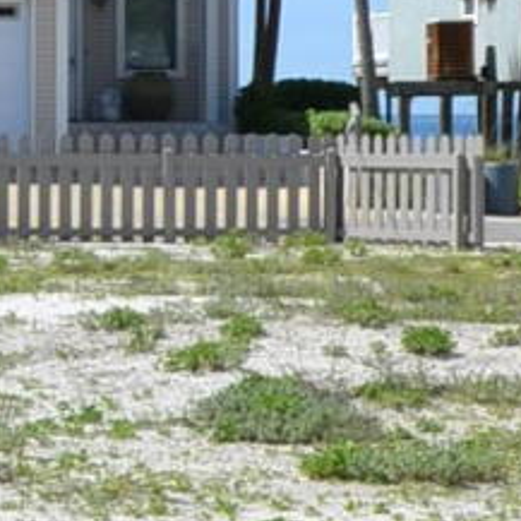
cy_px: 274
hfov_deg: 8.1
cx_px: -276
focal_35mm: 211
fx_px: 3593
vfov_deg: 8.3
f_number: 9
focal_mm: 18
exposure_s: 1/320
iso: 100
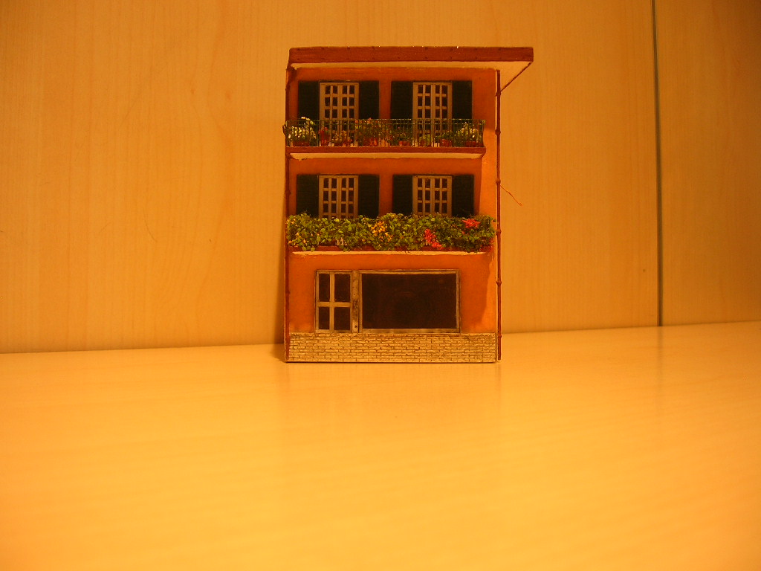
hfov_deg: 54.0
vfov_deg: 41.8
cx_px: 380
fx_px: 747
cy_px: 286
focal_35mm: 34
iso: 63
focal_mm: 5.7
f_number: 2.9
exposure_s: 1/4.1
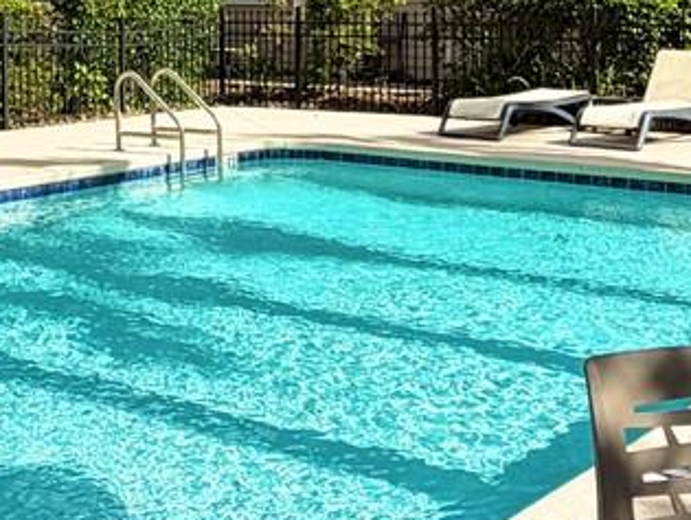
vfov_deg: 20.0
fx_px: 1419
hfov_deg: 26.9
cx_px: 149
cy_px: -26
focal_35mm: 71
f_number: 2.2
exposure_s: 1/955
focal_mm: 2.22
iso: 20
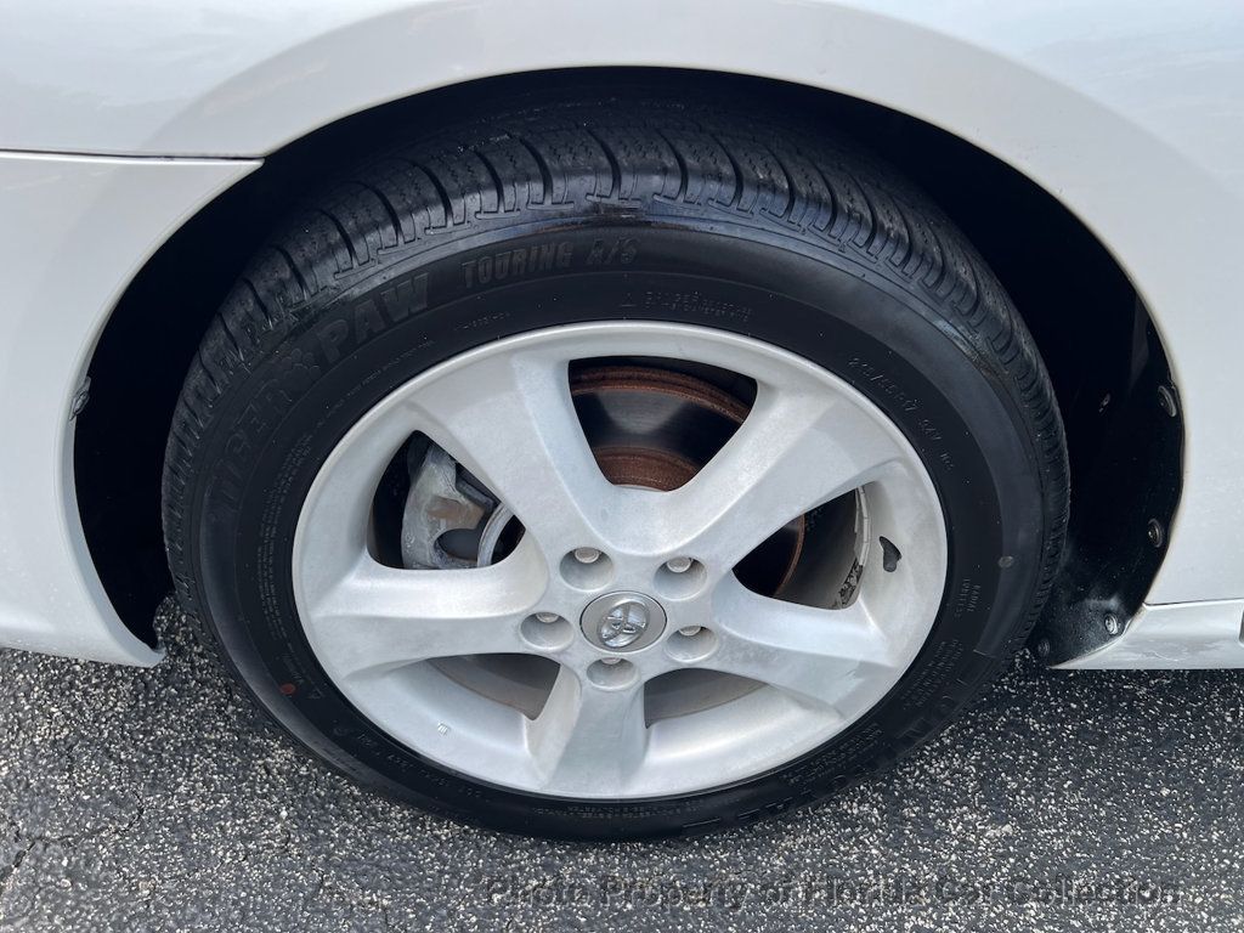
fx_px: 934
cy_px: 466
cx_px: 622
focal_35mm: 26
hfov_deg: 67.3
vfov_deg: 53.1
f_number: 1.5
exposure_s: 1/887
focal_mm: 5.7
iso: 50
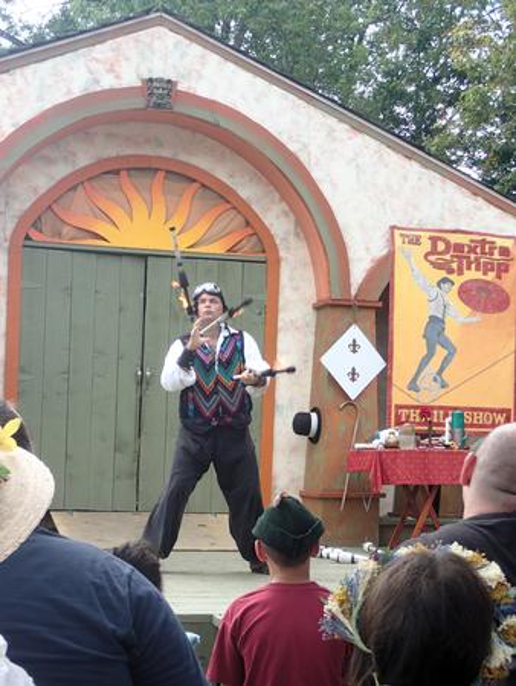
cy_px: 343
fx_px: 1132
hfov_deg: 25.7
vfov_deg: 33.8
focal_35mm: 57
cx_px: 258
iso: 100
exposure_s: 1/125
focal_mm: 10.3
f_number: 5
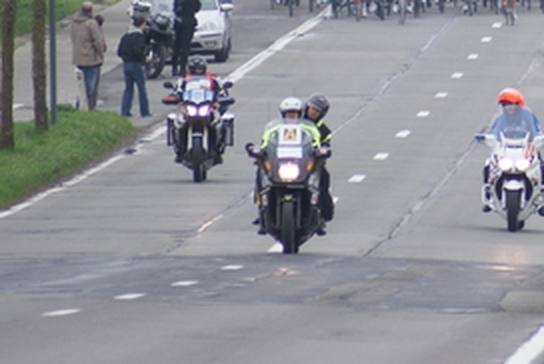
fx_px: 15021
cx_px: 496
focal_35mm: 993
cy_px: -18
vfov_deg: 1.4
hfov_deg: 2.1
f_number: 5.6
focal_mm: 300
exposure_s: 1/400
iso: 320
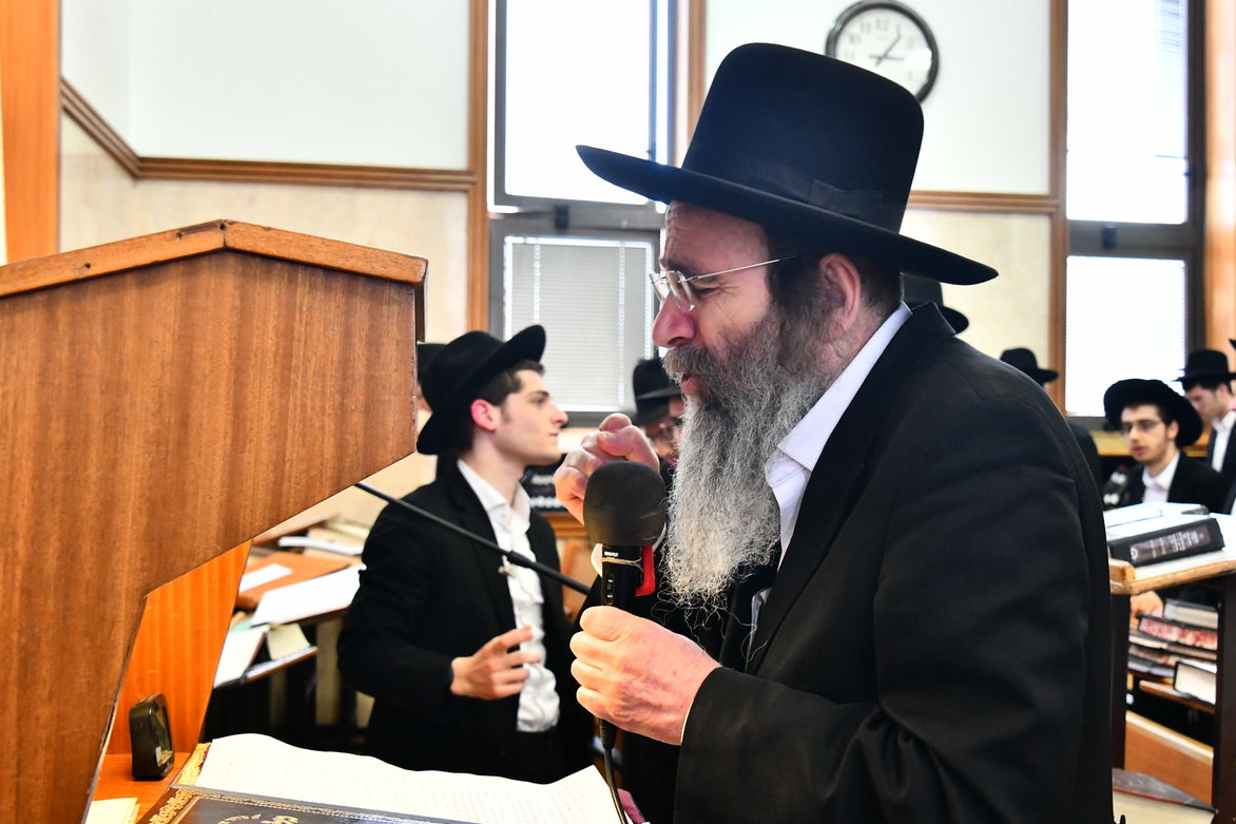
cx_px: 720
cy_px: 407
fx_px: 1476
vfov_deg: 31.2
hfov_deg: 45.3
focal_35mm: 43
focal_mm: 36
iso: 3200
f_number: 5.6
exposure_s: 1/200
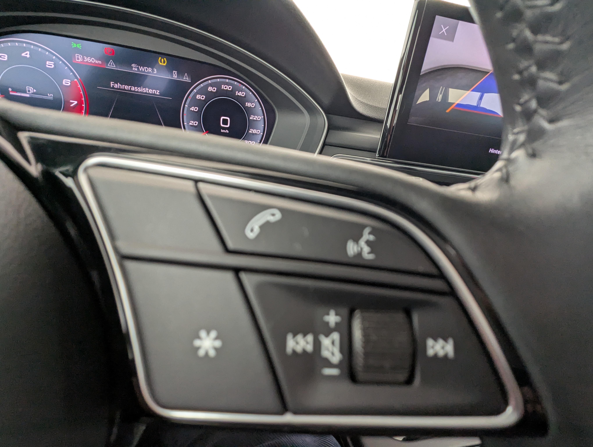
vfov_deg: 78.2
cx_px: 296
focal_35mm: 16
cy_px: 224
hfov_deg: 94.4
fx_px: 274
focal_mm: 2.35
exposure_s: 1/39.5
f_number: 2.2
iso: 245
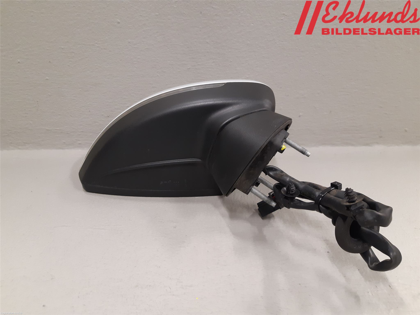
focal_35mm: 26
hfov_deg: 67.3
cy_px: 158
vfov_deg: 53.1
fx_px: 315
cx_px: 210
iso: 200
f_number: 1.7
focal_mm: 3.93
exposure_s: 1/50
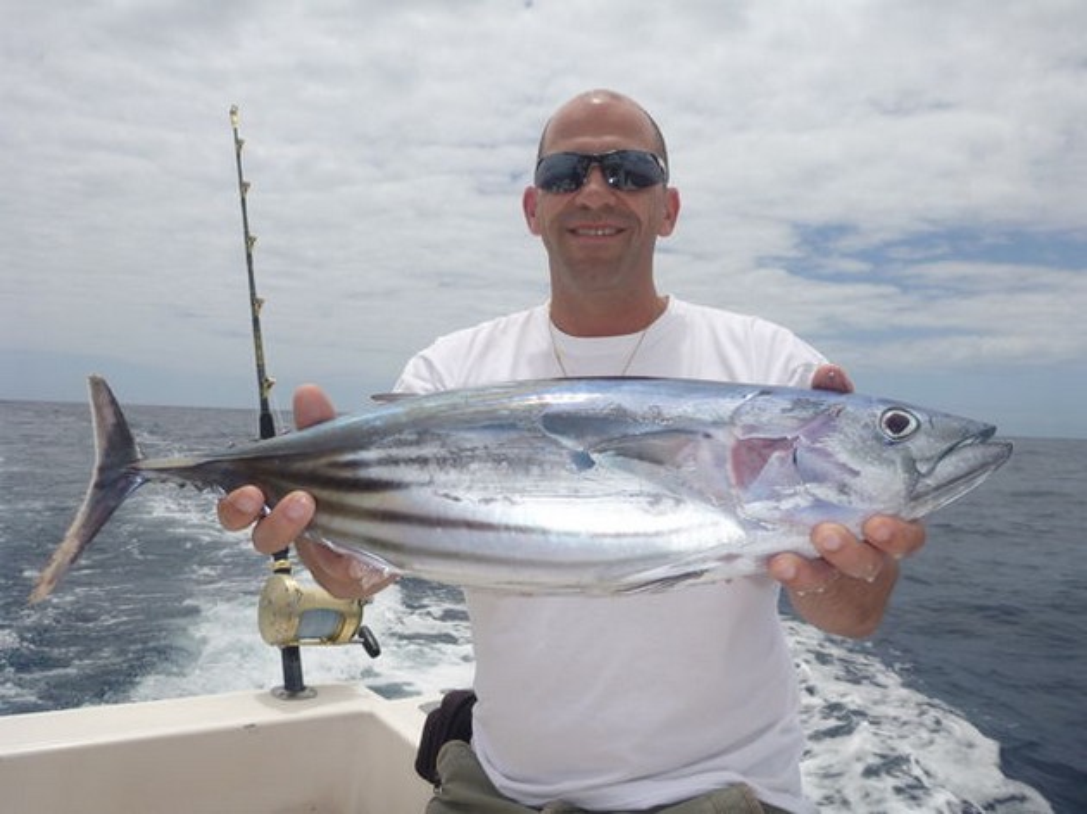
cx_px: 544
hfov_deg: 63.5
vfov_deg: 49.7
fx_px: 879
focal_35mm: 28
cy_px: 407
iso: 100
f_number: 10
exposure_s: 1/320
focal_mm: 4.9
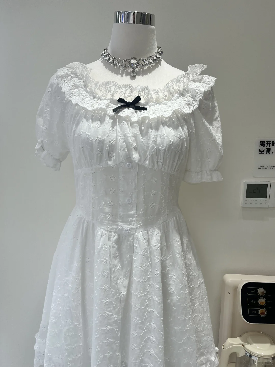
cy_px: 184
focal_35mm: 26
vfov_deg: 67.3
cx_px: 138
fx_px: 275
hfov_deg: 53.1
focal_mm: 5.1
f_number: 1.6
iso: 50
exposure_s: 1/676
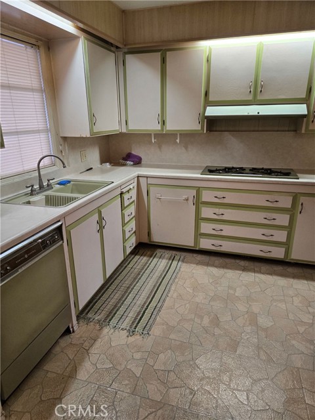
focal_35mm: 23
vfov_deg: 73.9
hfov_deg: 58.9
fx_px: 279
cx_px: 158
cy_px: 210
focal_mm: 5.4
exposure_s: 1/120
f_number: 1.8
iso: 125
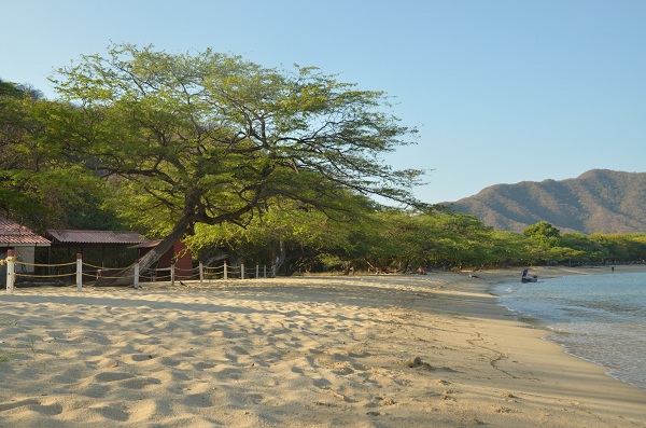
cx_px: 323
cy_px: 214
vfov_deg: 35.3
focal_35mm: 38
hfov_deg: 51.4
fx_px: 671
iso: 100
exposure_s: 1/125
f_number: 9
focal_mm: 25
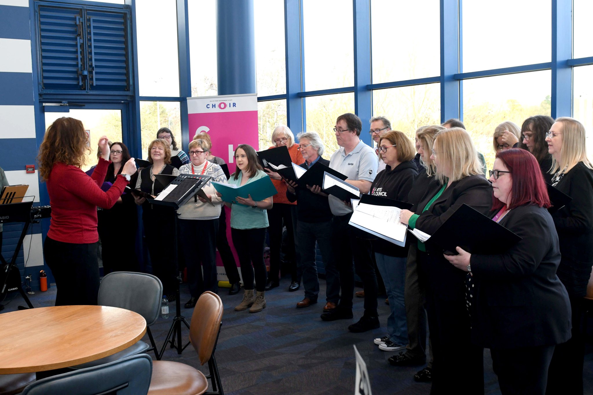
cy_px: 198
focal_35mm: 36
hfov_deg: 53.1
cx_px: 296
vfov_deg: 36.9
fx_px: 593
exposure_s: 1/125
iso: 1000
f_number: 5.6
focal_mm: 24
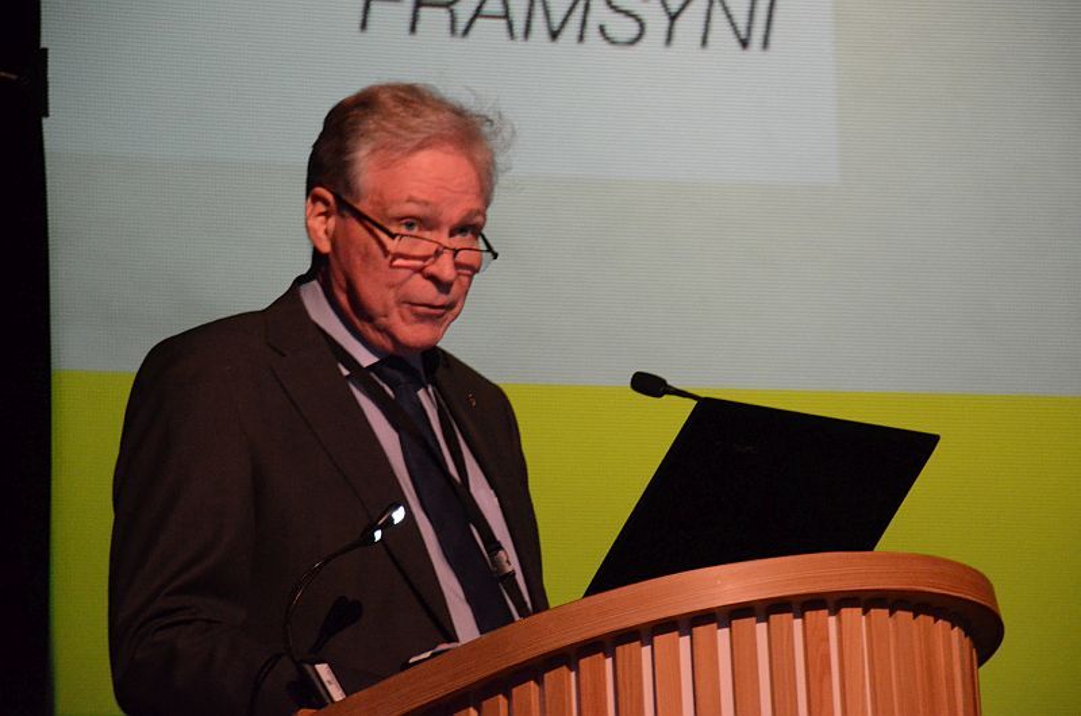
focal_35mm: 202
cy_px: 358
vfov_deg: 6.8
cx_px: 540
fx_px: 6068
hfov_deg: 10.2
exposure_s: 1/60
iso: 4000
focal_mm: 135
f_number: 7.1
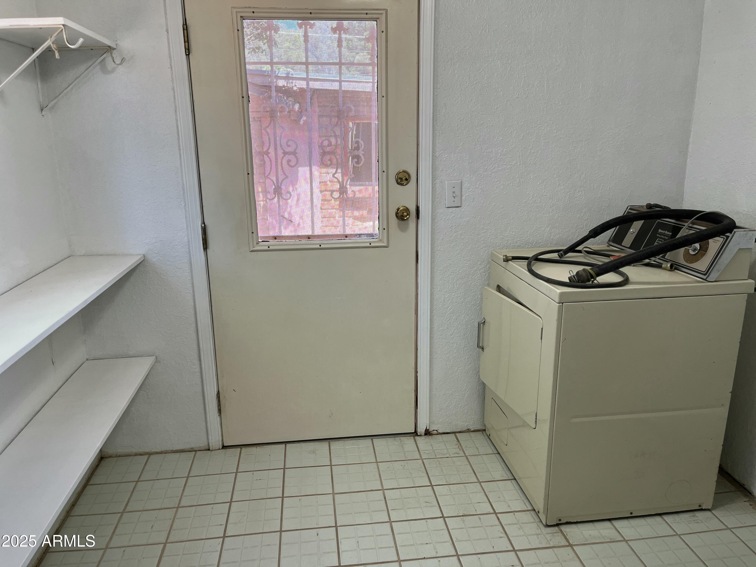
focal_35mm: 26
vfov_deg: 53.1
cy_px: 284
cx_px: 378
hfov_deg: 67.3
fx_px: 568
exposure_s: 1/120
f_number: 1.6
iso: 100
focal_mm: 5.1
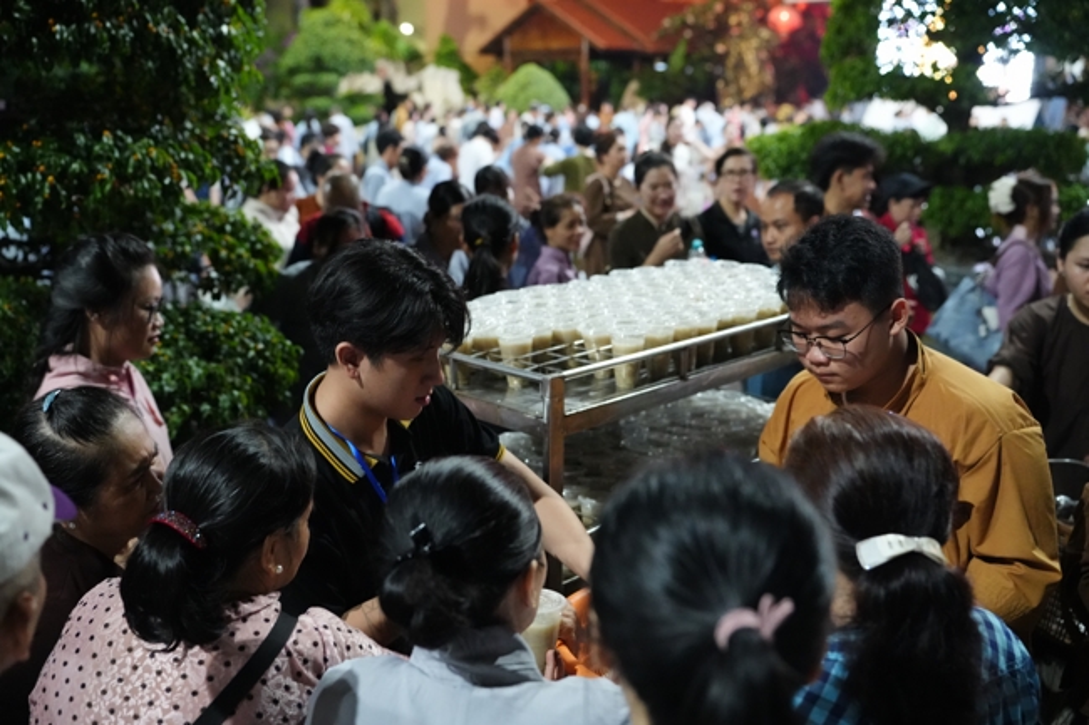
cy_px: 362
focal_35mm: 35
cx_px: 544
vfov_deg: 37.8
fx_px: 1058
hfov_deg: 54.4
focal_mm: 35
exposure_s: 1/100
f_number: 2.8
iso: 10000
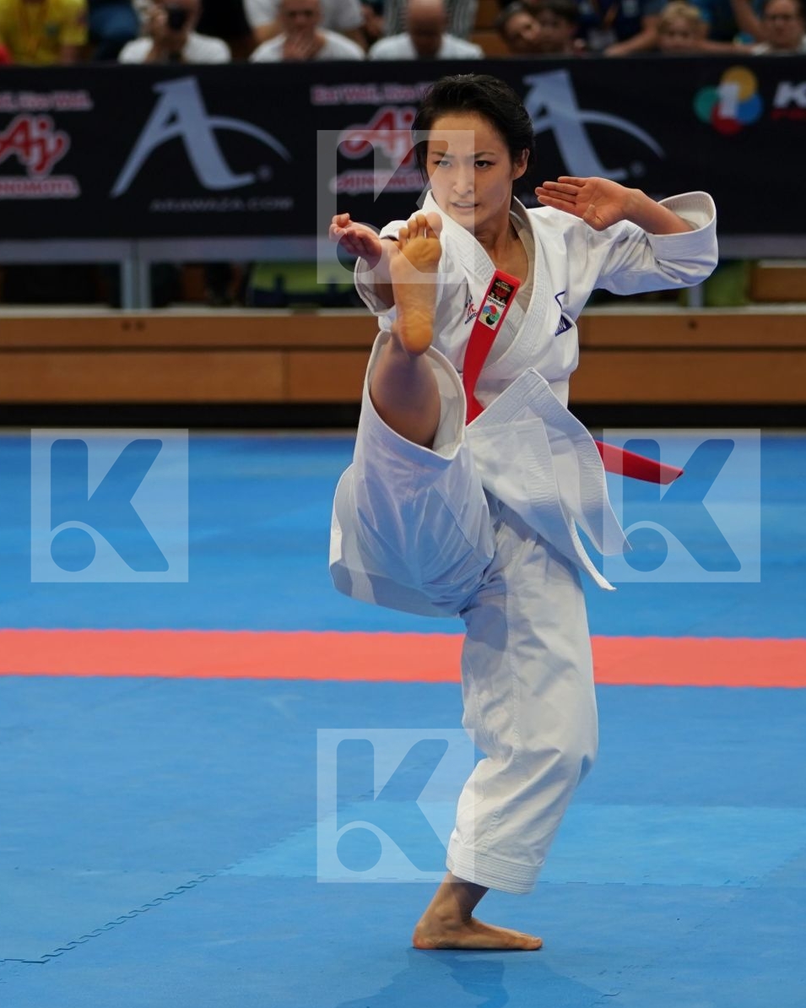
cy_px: 506
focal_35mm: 174
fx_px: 5189
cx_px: 396
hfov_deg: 8.9
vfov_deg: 11.1
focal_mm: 82
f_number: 2.8
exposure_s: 1/500
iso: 640
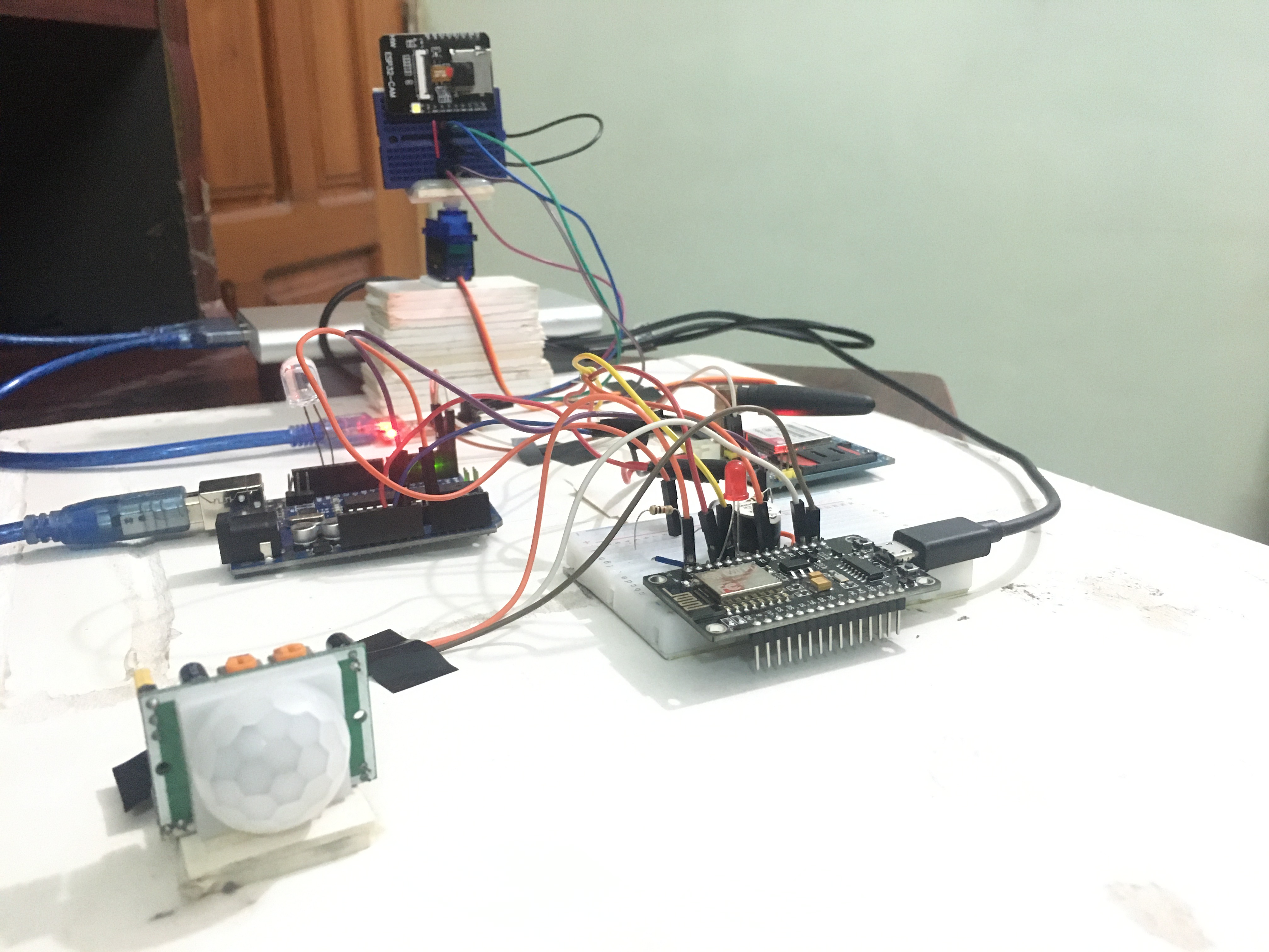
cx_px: 634
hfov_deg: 61.7
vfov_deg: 48.2
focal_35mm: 29
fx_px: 1063
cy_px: 476
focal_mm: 4.15
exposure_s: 1/17
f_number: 2.2
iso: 250
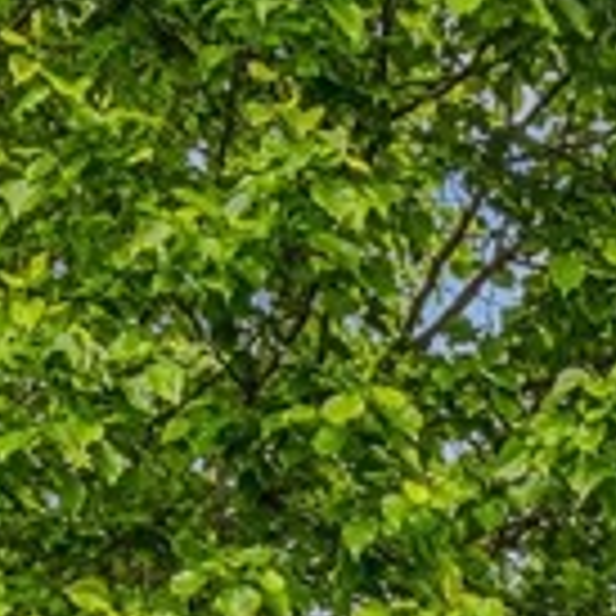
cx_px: 562
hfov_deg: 20.9
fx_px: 1631
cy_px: 1311
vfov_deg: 15.7
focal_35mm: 81
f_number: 11
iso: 50
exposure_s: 1/20
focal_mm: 12
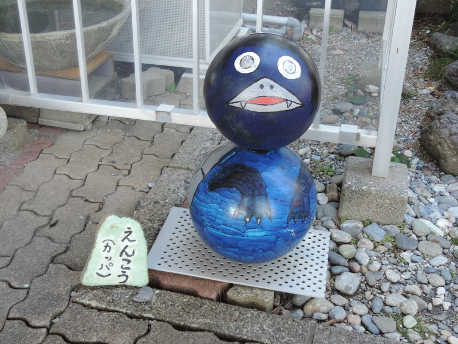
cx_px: 229
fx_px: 622
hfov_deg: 40.4
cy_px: 172
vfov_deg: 30.9
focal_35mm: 47
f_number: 3.5
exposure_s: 1/50
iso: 160
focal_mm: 8.3
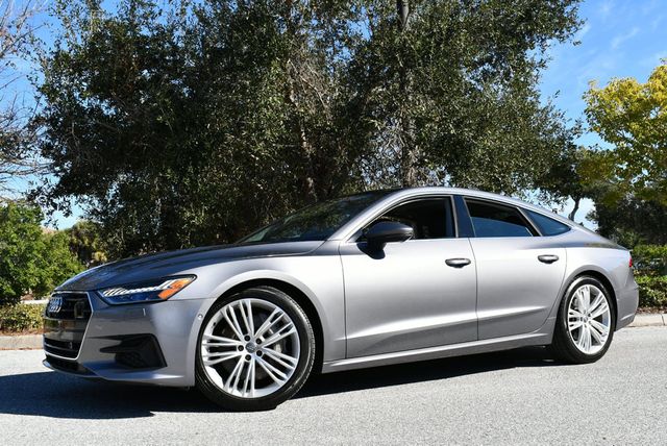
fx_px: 742
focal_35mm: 40
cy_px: 223
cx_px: 334
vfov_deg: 33.5
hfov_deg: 48.4
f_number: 8
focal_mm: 20
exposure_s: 1/250
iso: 110
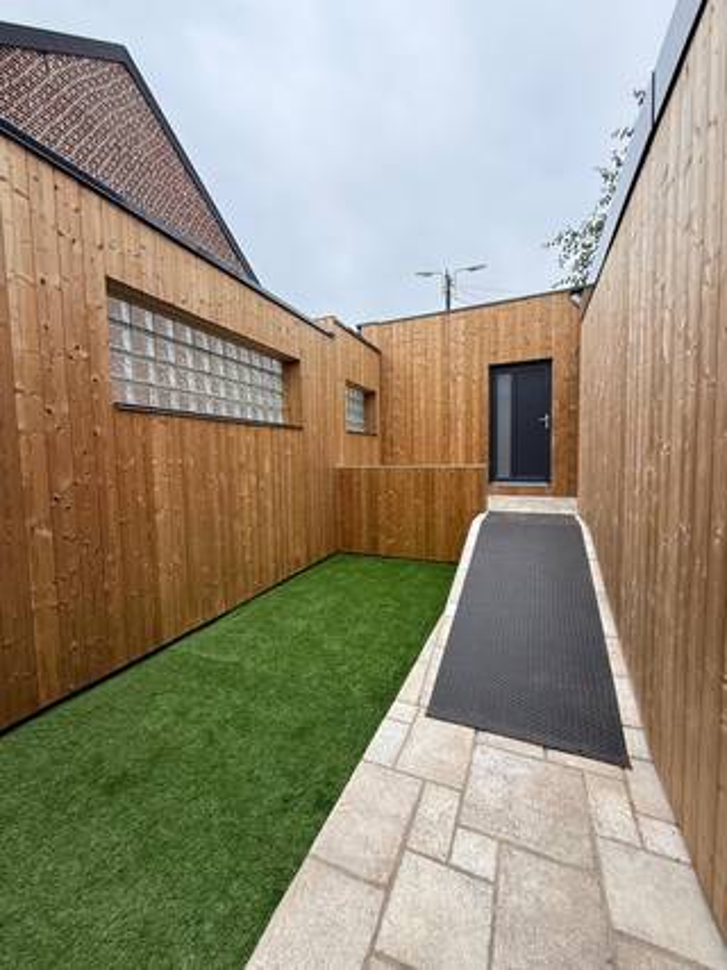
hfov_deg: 85.6
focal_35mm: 14
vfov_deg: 102.1
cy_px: 485
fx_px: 392
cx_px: 364
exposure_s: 1/448
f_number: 2.2
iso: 64
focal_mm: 2.22
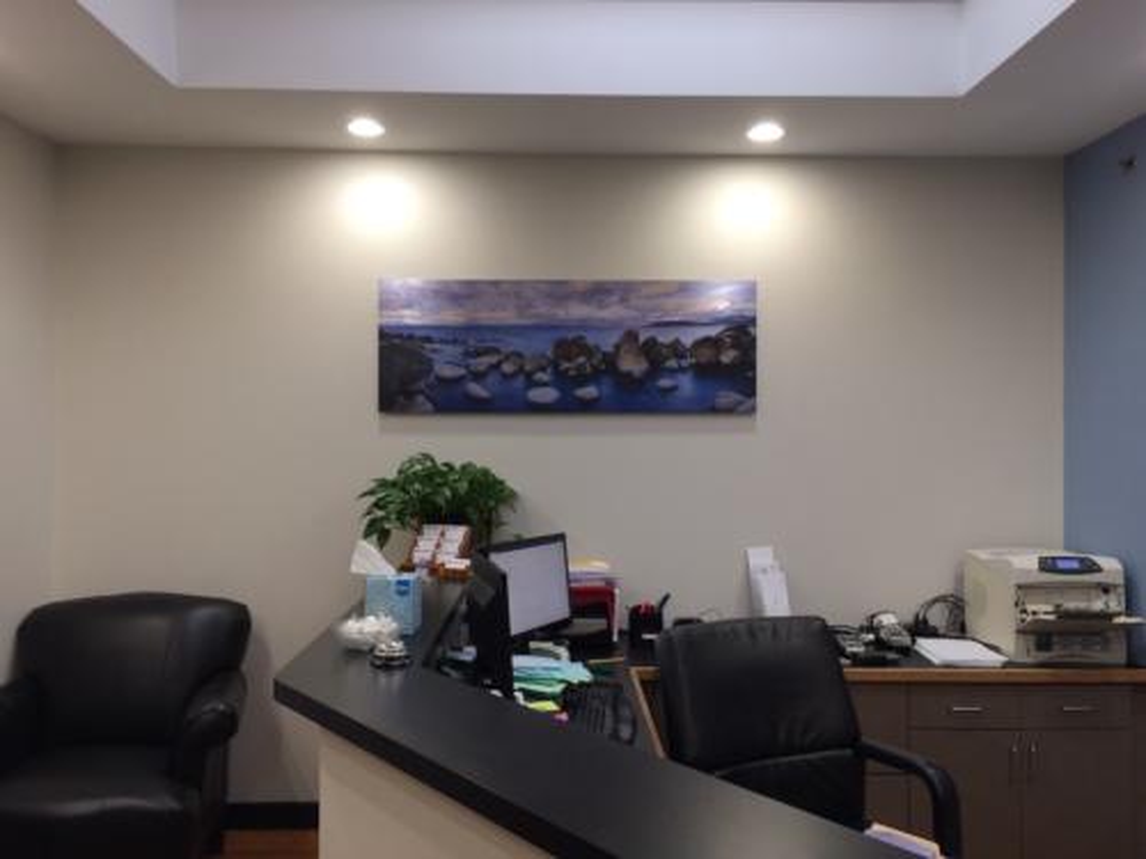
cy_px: 430
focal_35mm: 29
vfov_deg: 48.2
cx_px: 573
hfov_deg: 61.7
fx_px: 960
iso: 50
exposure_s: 1/30
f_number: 2.2
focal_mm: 4.15
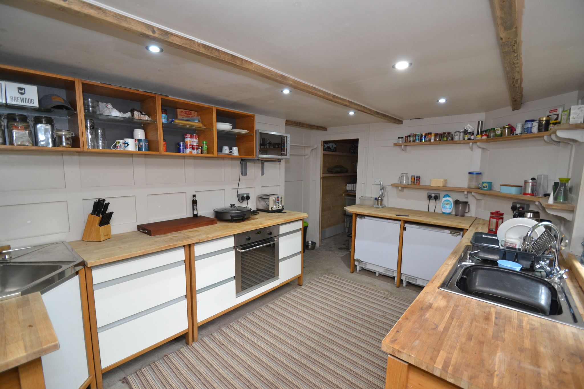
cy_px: 194
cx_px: 292
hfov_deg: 100.4
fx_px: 243
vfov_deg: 77.3
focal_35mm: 15
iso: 500
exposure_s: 1/60
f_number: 3.5
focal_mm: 10
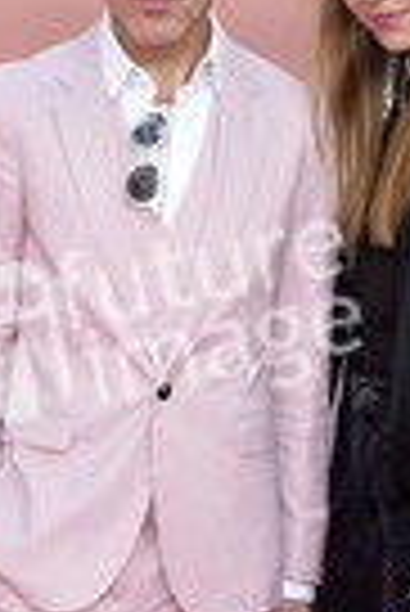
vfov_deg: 14.4
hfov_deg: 9.7
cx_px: 261
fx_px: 2402
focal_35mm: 141
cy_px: 554
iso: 640
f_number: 6.3
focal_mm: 48
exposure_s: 1/160
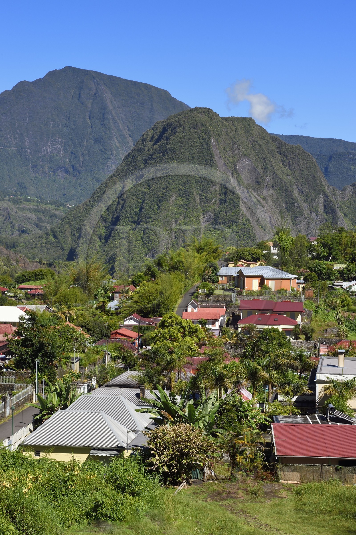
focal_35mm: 70
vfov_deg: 28.9
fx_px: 1039
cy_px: 268
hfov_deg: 19.4
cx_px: 178
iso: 200
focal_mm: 70
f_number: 16
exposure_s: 1/250
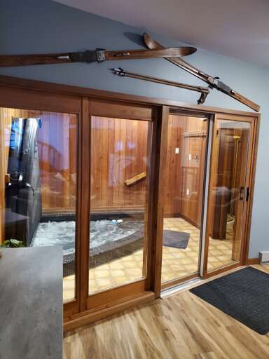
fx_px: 269
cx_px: 134
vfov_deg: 67.3
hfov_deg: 53.1
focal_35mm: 26
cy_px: 180
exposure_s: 1/40
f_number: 1.5
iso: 640
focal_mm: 4.3
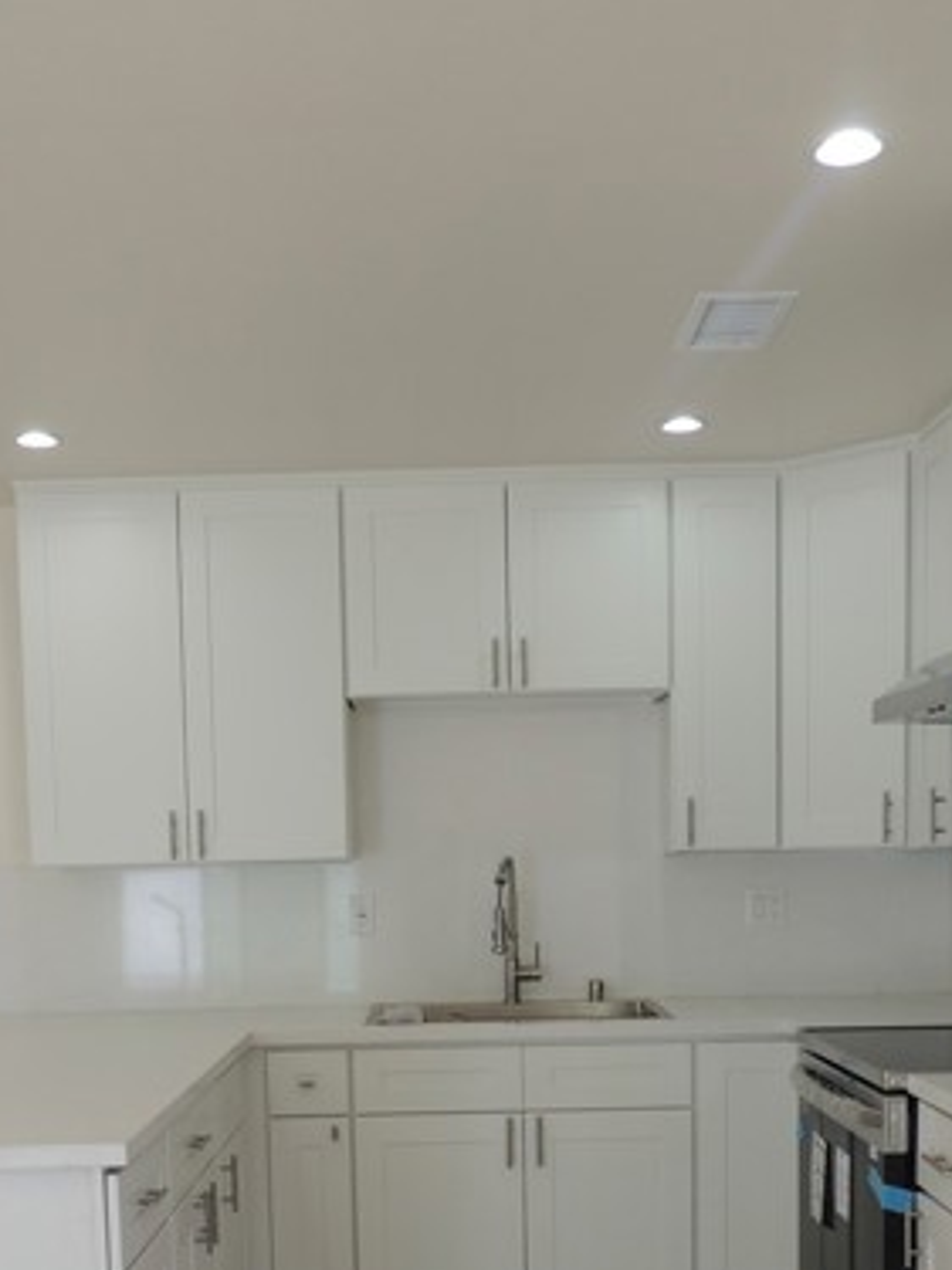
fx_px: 1504
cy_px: 996
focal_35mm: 41
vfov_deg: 43.8
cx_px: 447
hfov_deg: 35.1
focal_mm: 4.3
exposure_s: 1/80
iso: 100
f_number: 3
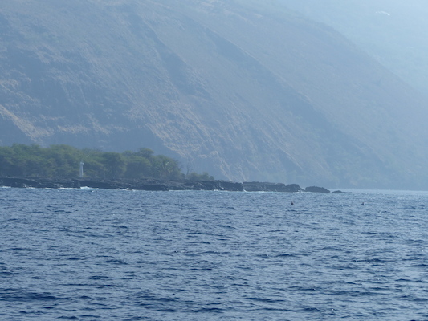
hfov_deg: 10.5
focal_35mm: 189
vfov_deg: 7.9
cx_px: 214
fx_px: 2337
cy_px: 160
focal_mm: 34
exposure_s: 1/640
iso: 100
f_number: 4
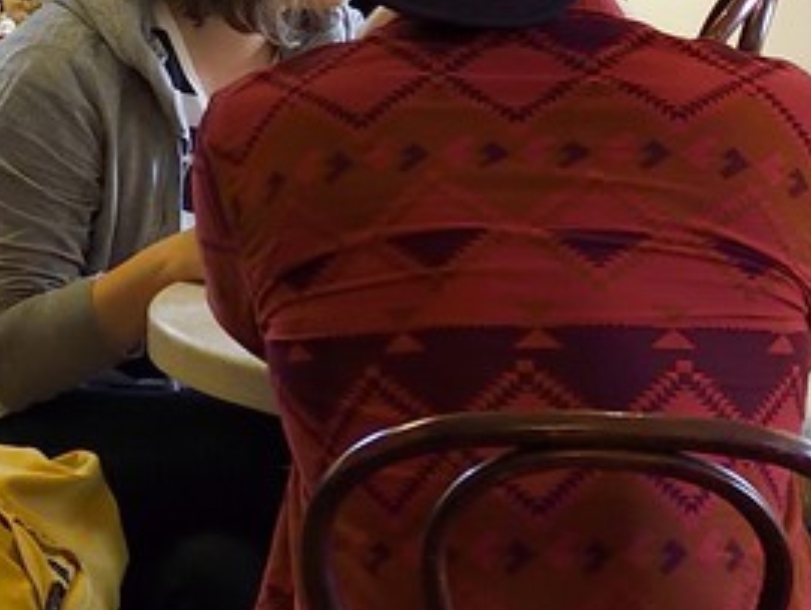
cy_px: -319
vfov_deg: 8.0
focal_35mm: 182
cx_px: -1054
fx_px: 4268
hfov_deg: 9.7
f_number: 5
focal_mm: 32
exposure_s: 1/50
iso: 1600
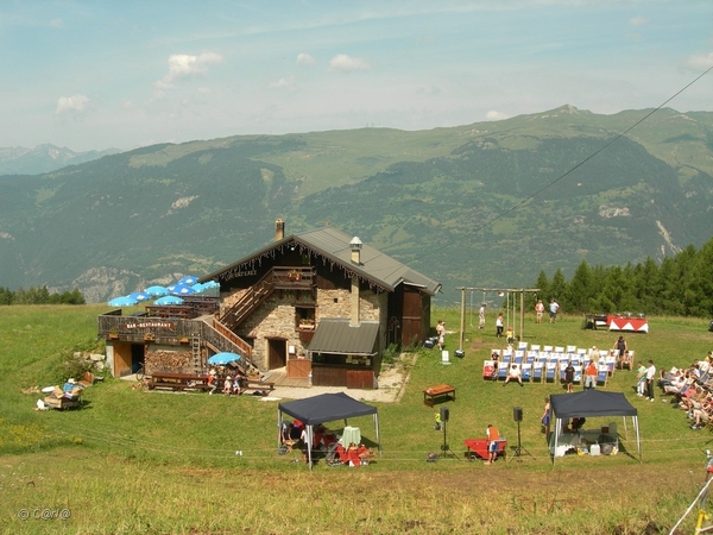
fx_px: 783
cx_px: 356
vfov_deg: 37.7
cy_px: 268
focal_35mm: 38
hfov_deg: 49.0
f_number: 4.8
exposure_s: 1/426
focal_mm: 7.8
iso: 50
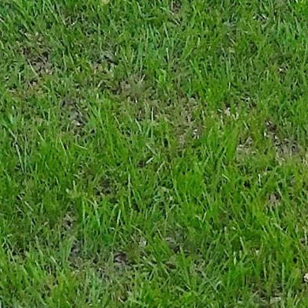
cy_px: -545
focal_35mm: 197
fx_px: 1983
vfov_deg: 7.9
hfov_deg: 8.8
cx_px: -49
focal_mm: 4.15
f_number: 2.2
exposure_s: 1/40
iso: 25
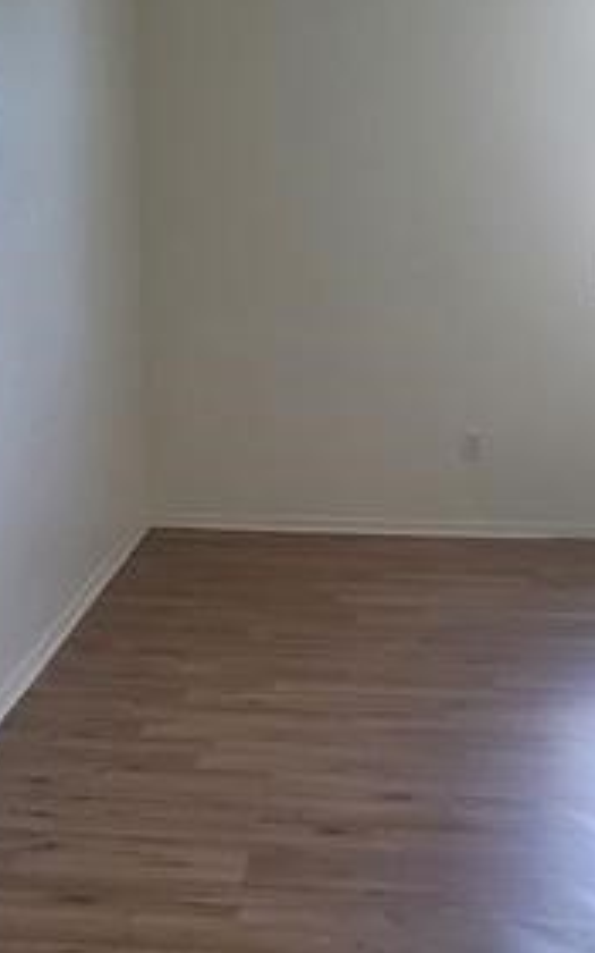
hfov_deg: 22.0
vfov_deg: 34.4
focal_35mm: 59
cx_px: 279
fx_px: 1531
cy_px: 565
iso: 200
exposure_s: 1/120
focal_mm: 5.4
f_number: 1.8
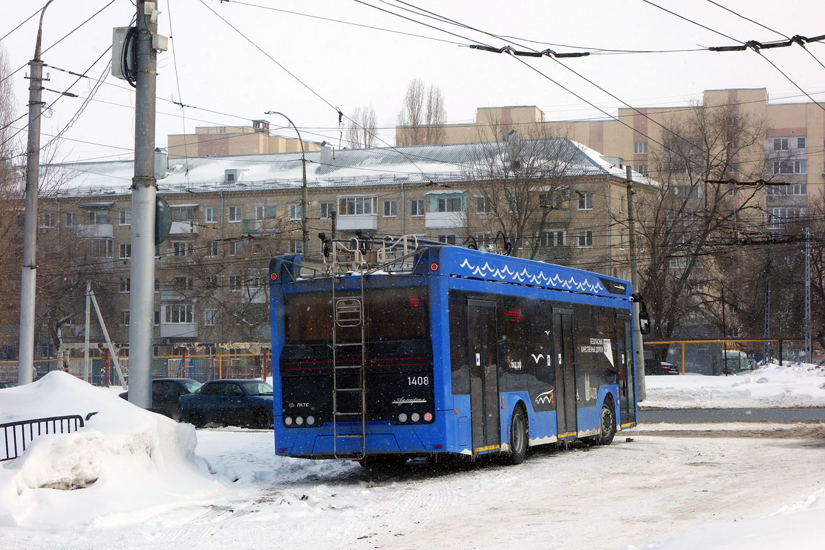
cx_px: 412
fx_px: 1650
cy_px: 275
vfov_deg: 18.9
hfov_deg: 28.1
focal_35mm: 72
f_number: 7.1
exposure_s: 1/500
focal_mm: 26.57
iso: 125
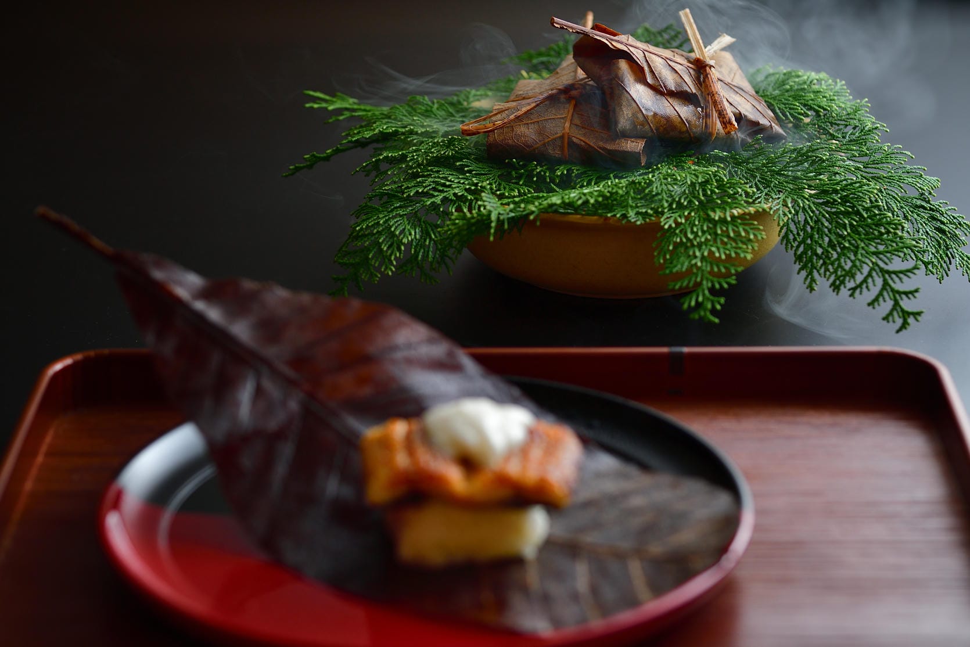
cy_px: 324
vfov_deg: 18.2
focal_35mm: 75
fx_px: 2021
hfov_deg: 27.0
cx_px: 485
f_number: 3.5
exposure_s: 1/200
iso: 100
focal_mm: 50
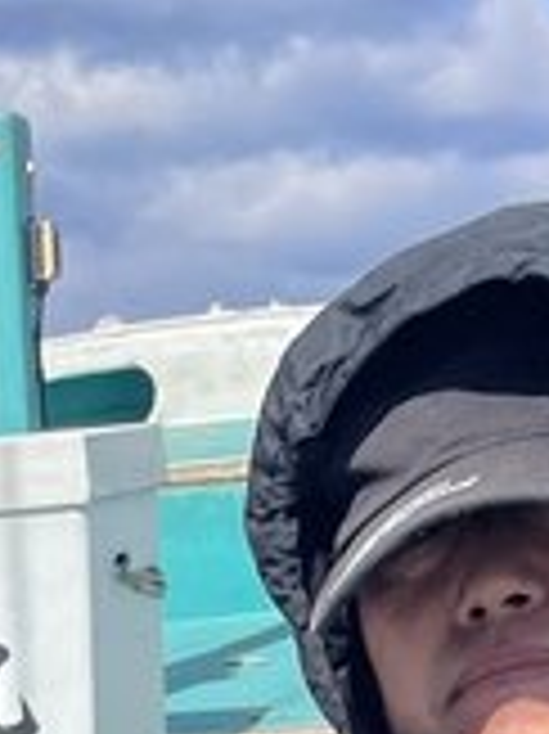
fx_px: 2880
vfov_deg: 11.3
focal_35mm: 136
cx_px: -225
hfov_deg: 10.6
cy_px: 1918
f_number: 1.6
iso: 32
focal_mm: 4.2
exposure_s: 1/3401
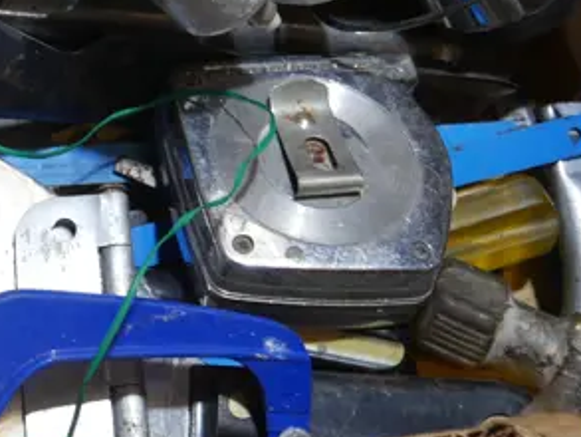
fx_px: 1646
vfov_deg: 14.8
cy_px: -27
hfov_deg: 19.0
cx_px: -91
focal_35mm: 98
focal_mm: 14
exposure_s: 1/80
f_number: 3.5
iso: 200
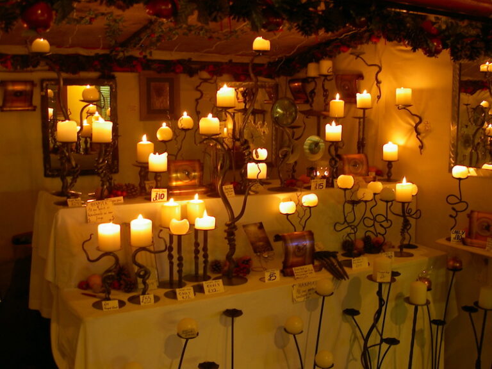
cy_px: 184
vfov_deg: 36.8
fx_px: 554
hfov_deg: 47.9
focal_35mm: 39
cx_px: 246
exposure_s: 1/8
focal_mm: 8
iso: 100
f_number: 2.8
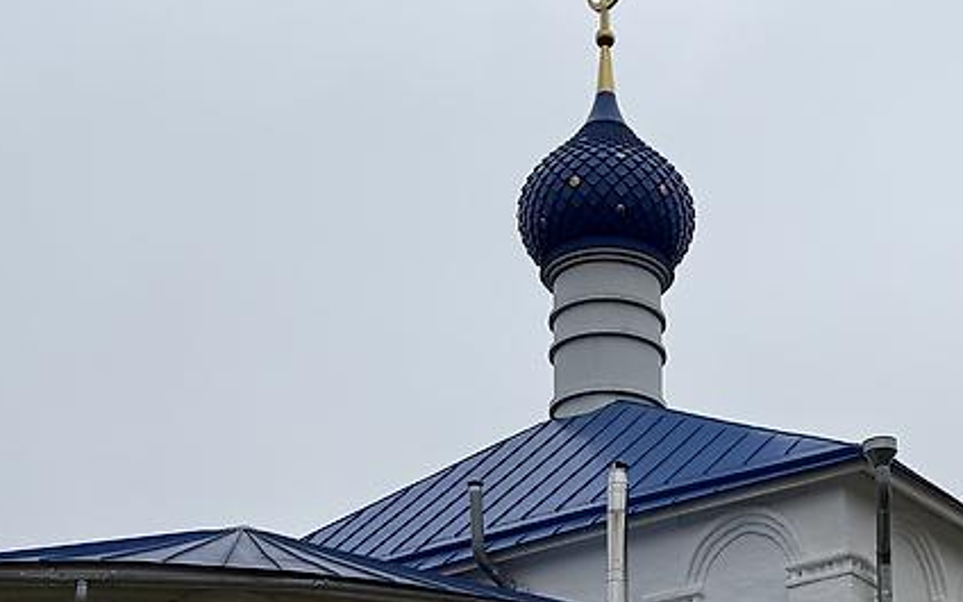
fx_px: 1890
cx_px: 747
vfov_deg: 17.4
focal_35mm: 72
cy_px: 684
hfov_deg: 28.1
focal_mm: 6.76
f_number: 1.78
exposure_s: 1/1855
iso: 80
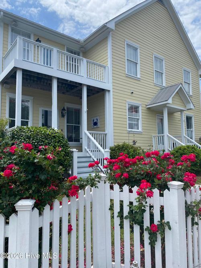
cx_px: 100
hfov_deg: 53.0
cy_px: 134
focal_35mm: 26
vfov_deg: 67.3
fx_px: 201
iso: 32
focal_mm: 4.25
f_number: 1.8
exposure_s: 1/2268
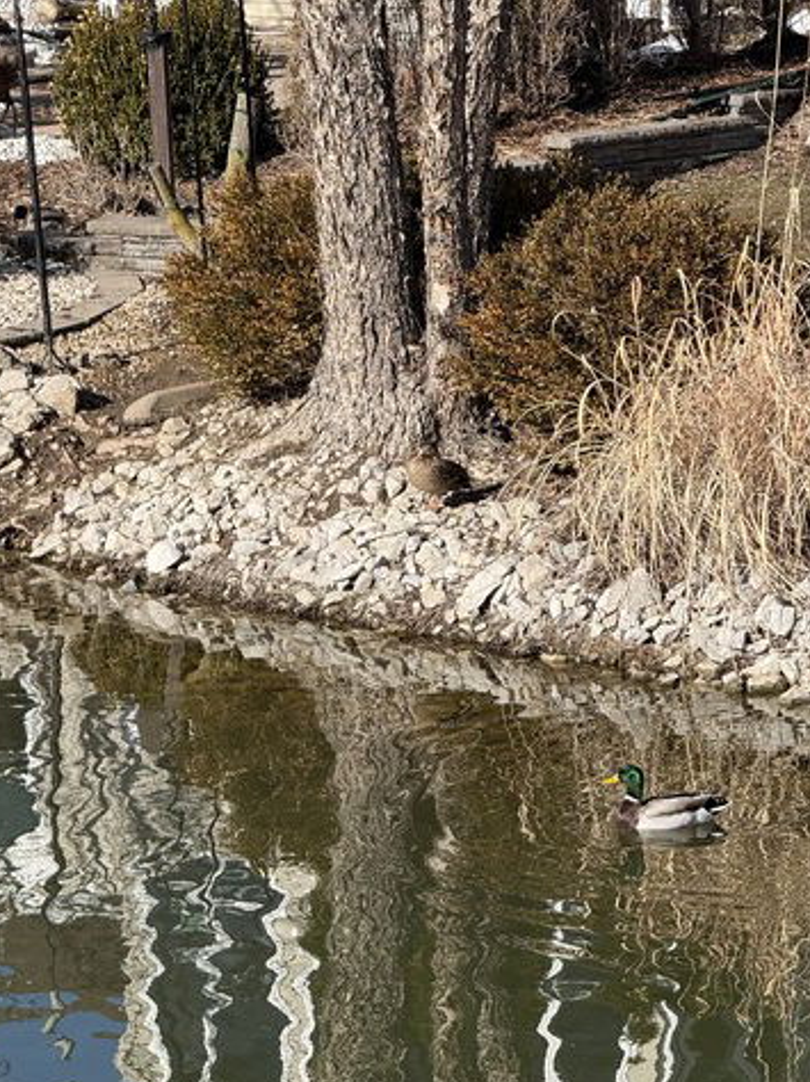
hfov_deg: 9.8
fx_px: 4747
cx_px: 449
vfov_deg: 13.0
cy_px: 646
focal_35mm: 152
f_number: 2.8
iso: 50
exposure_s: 1/990
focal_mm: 15.66
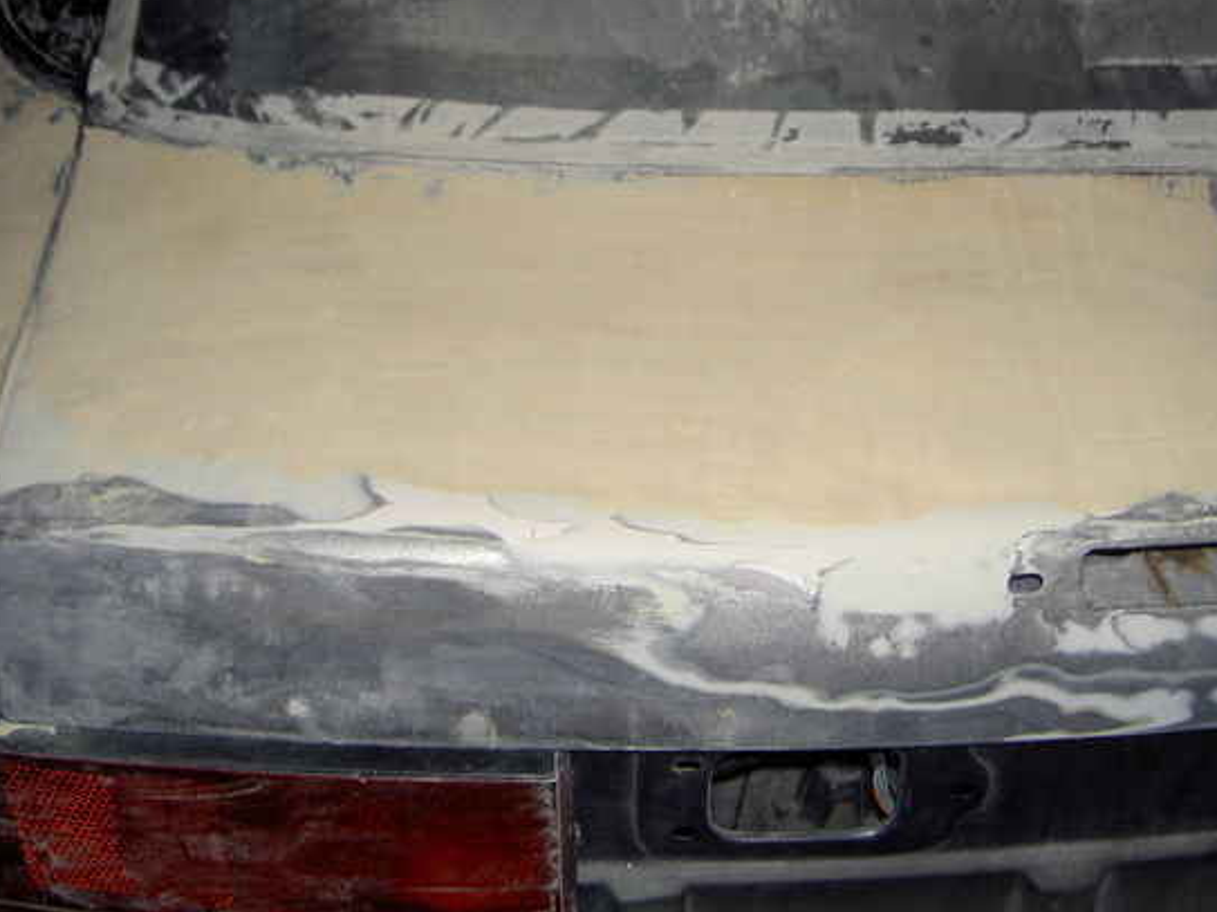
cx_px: 628
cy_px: 484
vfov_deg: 31.5
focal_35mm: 46
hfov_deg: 41.2
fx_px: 1617
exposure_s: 1/60
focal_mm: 8
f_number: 2.8
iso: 100
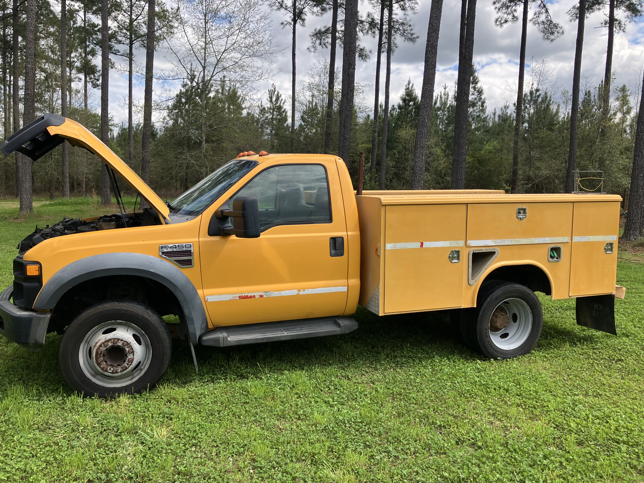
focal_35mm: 28
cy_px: 242
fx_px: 521
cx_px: 322
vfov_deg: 49.7
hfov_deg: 63.4
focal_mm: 3.99
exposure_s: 1/1012
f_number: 1.8
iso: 32
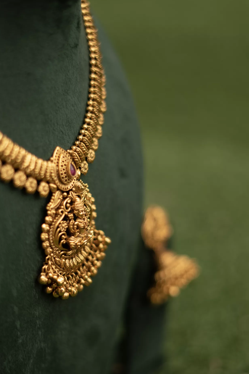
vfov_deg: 29.2
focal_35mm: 69
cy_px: 198
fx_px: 716
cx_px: 86
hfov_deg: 19.7
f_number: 1.8
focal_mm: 50
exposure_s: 1/640
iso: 80
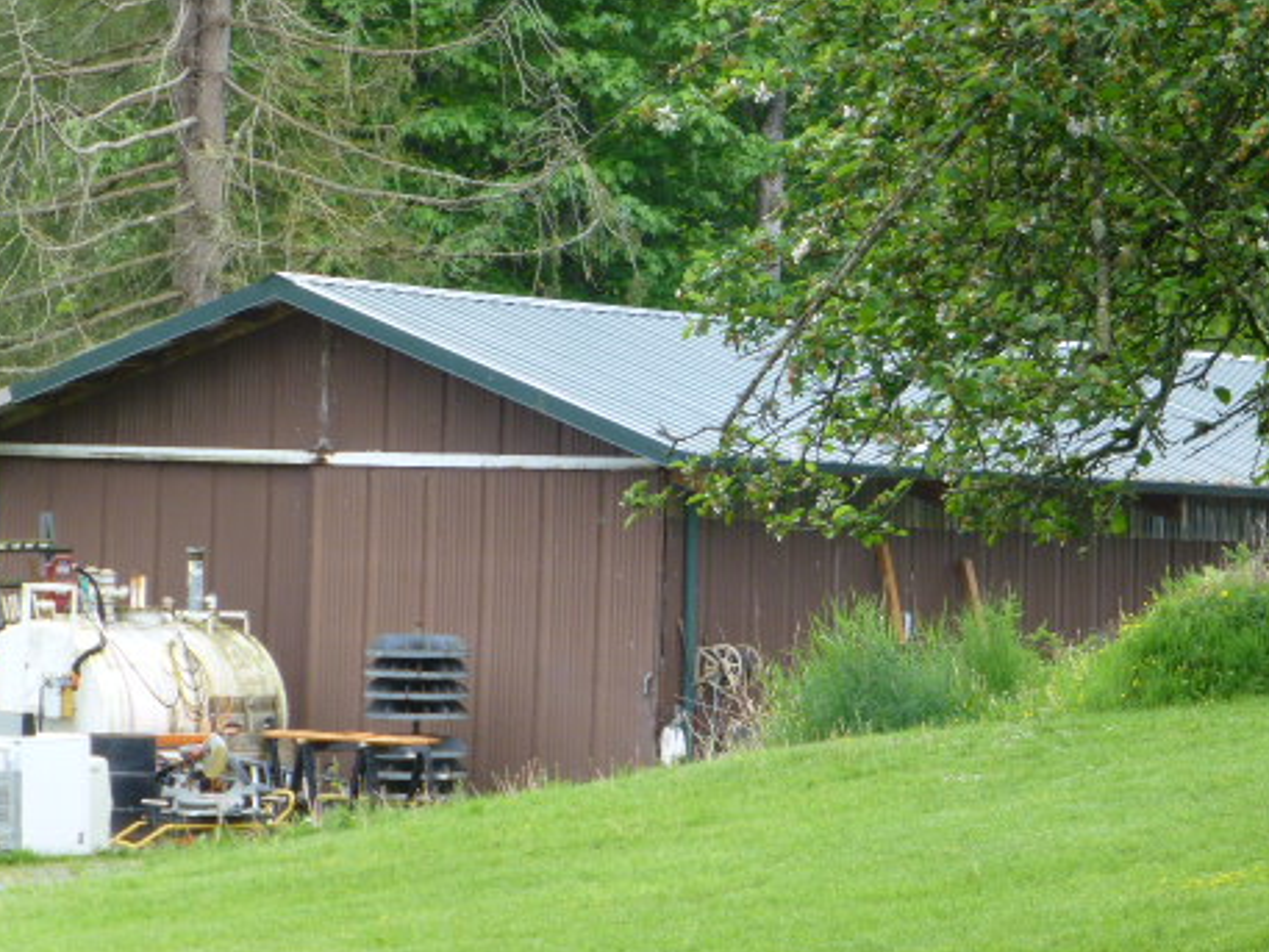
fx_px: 7040
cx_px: 811
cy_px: 427
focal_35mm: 192
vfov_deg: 7.7
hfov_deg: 10.3
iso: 160
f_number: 5.4
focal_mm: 24.4
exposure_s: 1/80
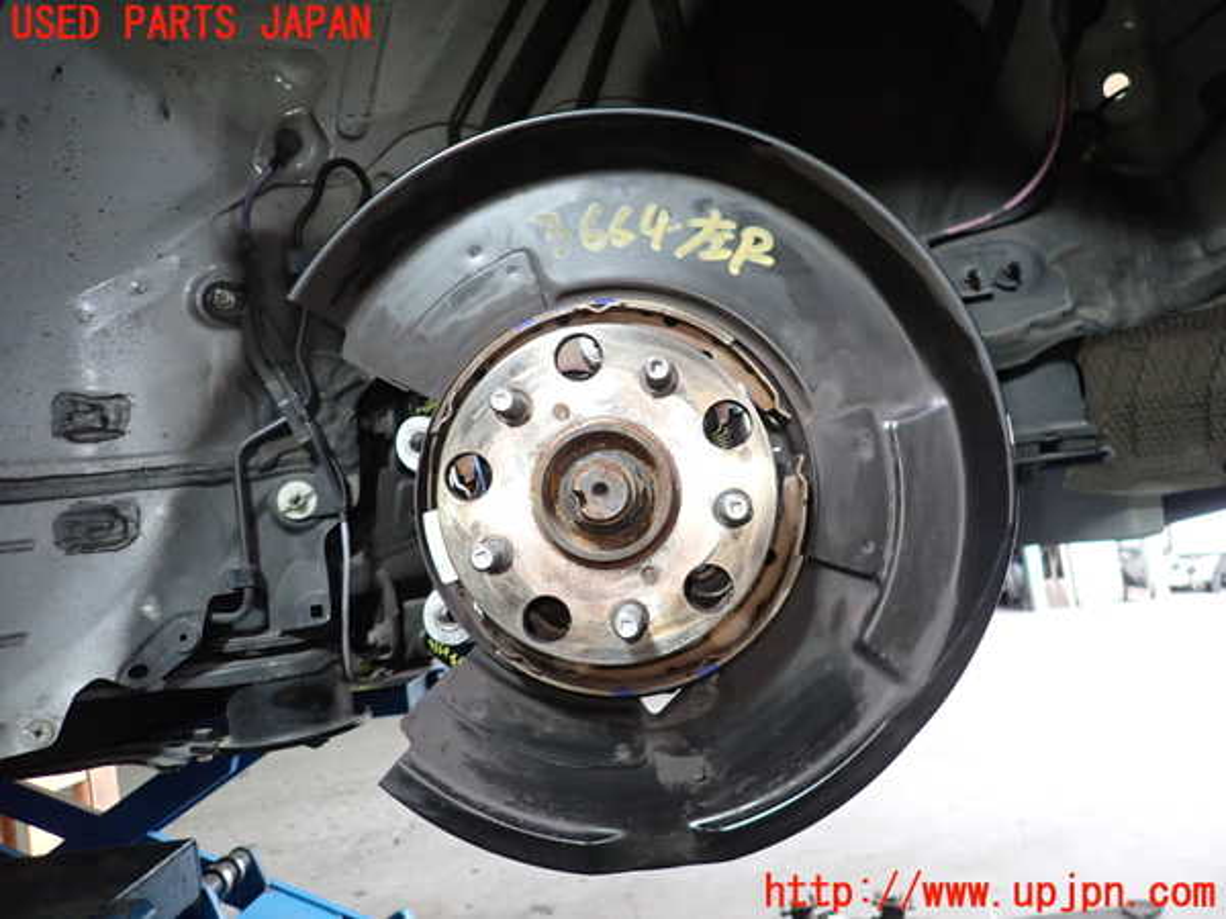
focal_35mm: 25
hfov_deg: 69.4
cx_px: 613
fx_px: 885
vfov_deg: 54.9
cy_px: 460
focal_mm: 4.5
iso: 320
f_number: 2
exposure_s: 1/30
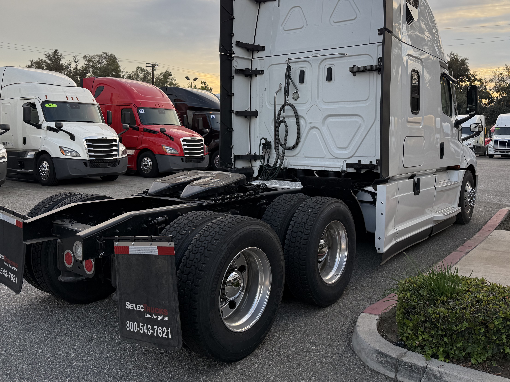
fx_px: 457
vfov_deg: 45.1
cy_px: 147
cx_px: 266
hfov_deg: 58.3
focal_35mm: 31
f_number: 1.78
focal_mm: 6.76
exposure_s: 1/735
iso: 100
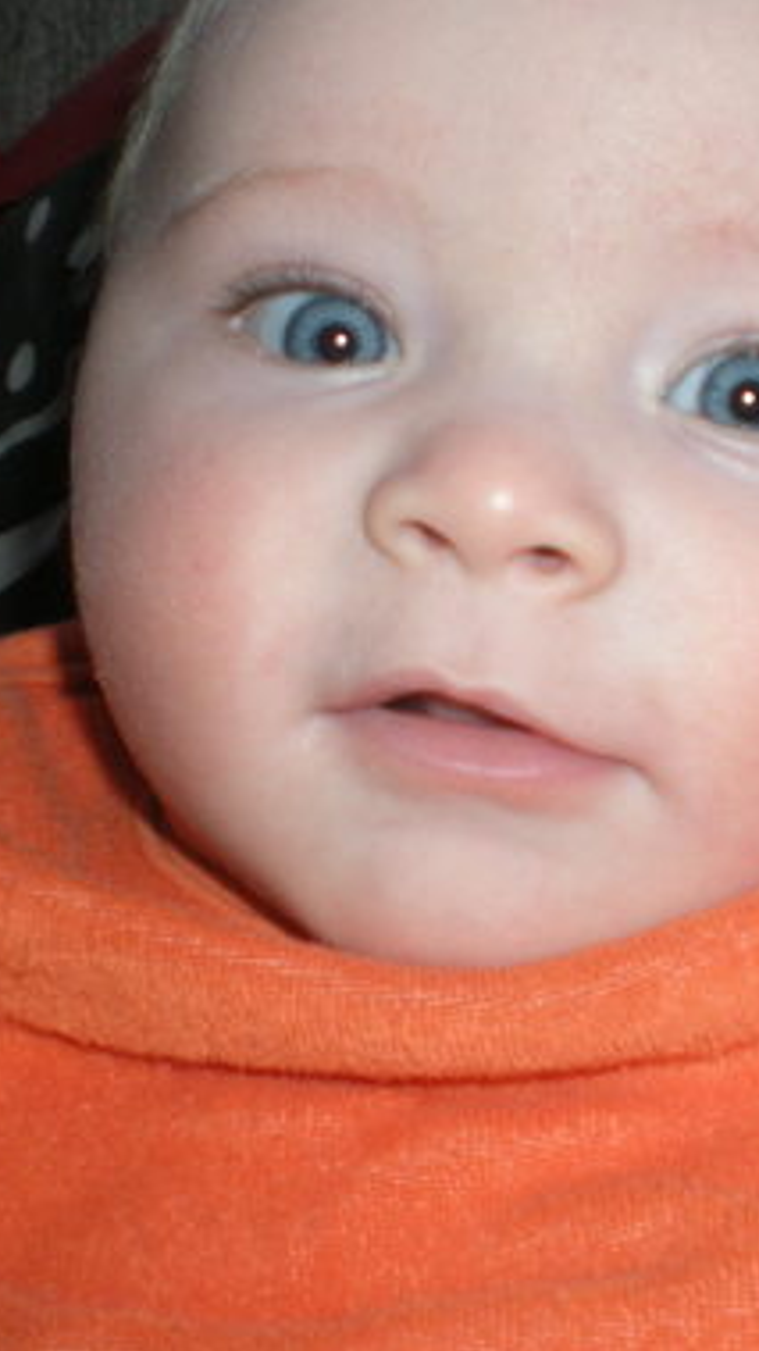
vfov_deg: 30.1
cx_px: 513
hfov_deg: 17.2
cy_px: 567
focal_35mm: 70
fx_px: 2506
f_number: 3.1
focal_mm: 6.3
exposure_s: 1/60
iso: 64
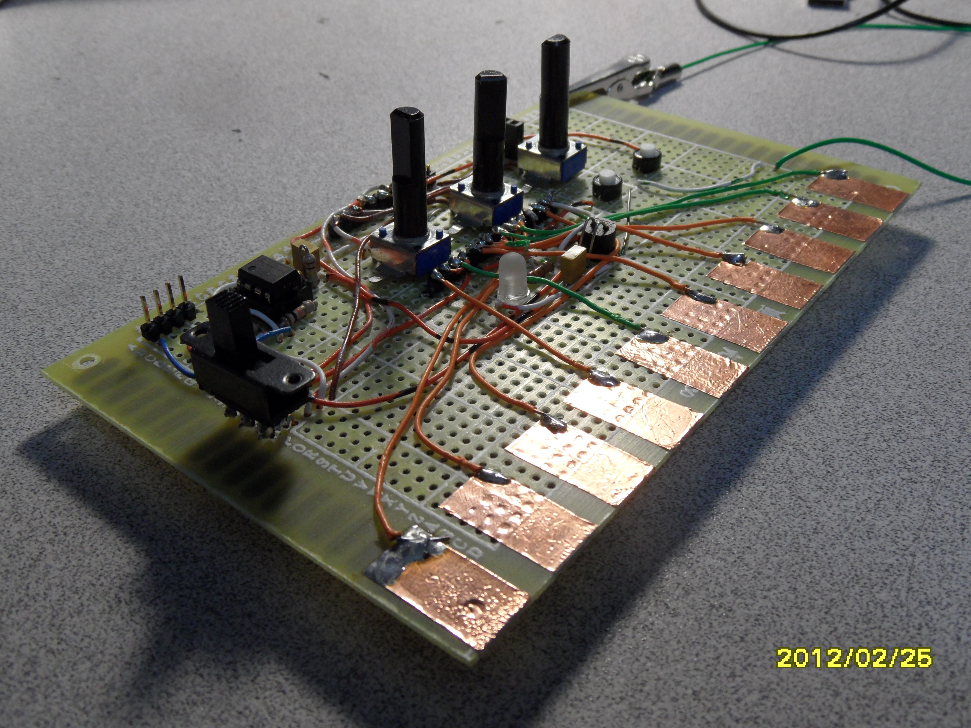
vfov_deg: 44.2
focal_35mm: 32
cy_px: 364
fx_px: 898
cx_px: 486
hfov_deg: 56.8
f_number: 3.4
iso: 200
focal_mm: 5.3
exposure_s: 1/30
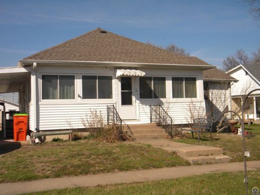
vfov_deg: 35.1
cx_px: 130
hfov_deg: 45.8
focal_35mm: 41
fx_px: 308
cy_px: 98
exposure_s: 1/516
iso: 110
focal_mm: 7.3
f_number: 7.6
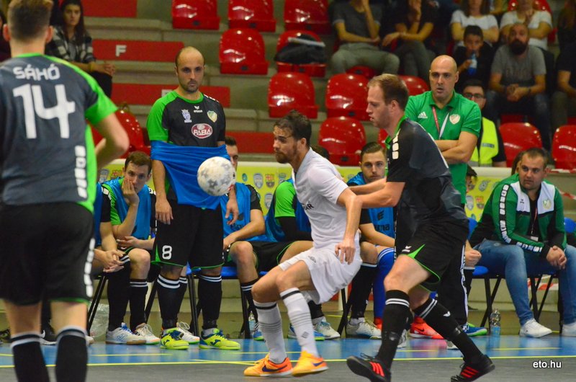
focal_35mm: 360
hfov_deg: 5.7
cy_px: 191
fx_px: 5748
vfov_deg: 3.8
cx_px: 288
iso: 6400
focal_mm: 240
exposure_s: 1/400
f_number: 6.3
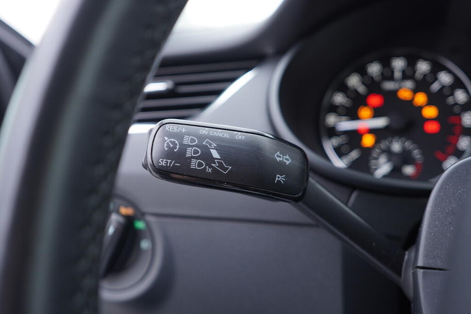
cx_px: 236
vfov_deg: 36.9
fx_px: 471
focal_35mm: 36
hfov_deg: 53.1
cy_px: 157
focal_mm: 24
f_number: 2.8
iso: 250
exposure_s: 1/40
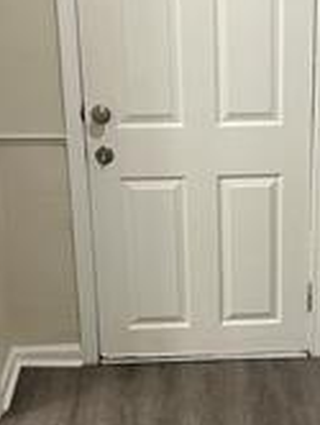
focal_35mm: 75
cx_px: 253
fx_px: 922
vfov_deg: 25.9
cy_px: 271
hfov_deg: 19.5
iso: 160
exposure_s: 1/60
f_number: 1.6
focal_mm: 5.1
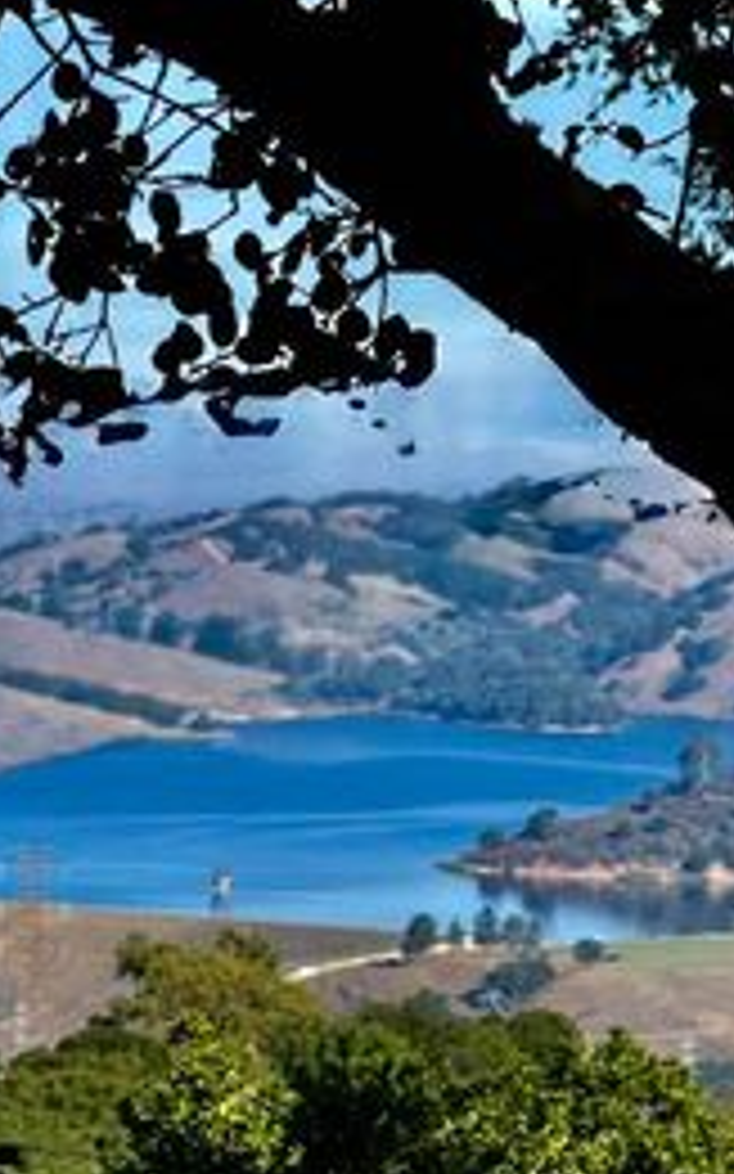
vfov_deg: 8.6
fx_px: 7814
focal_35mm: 244
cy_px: 560
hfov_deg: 5.4
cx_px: -81
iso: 50
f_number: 2.8
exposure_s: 1/1513
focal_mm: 15.66
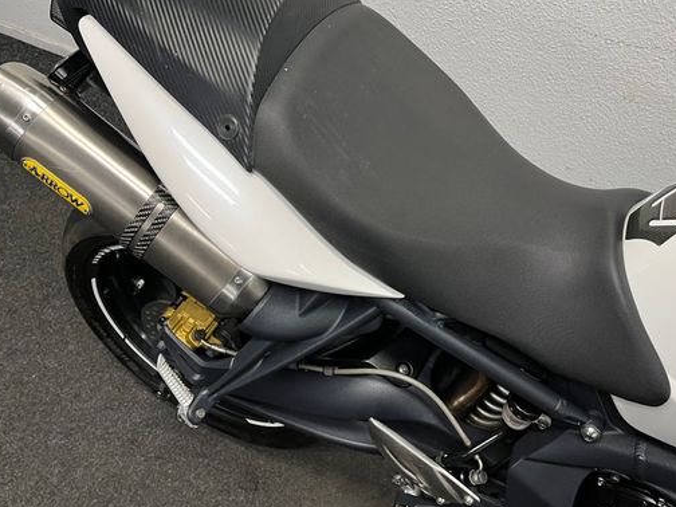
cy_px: 189
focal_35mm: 33
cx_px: 349
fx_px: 644
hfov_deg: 55.3
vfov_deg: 42.6
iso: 64
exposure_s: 1/50
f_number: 1.6
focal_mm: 5.1
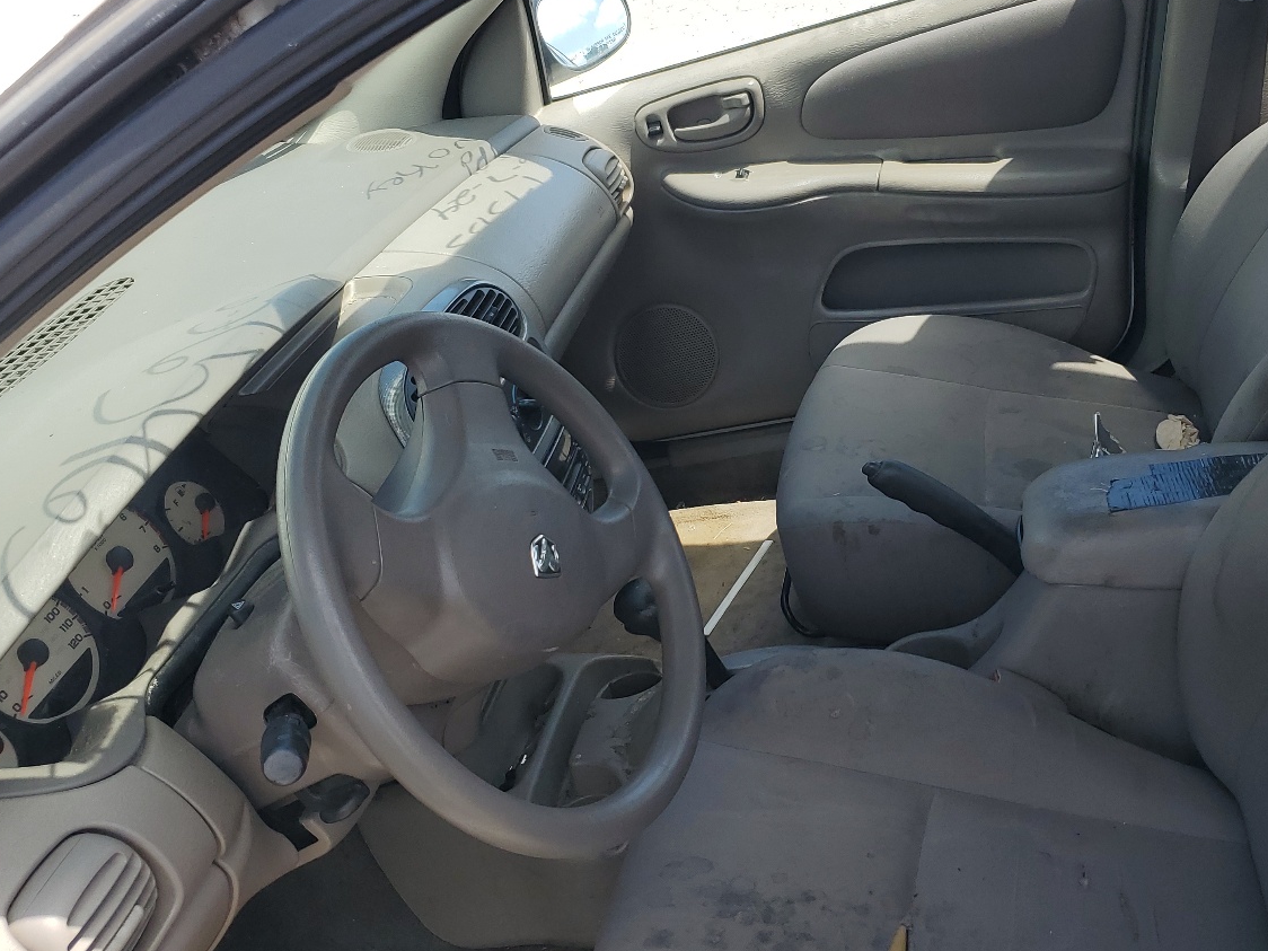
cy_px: 443
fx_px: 1355
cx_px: 795
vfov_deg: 38.6
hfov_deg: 49.6
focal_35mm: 37
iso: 50
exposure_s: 1/1250
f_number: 1.5
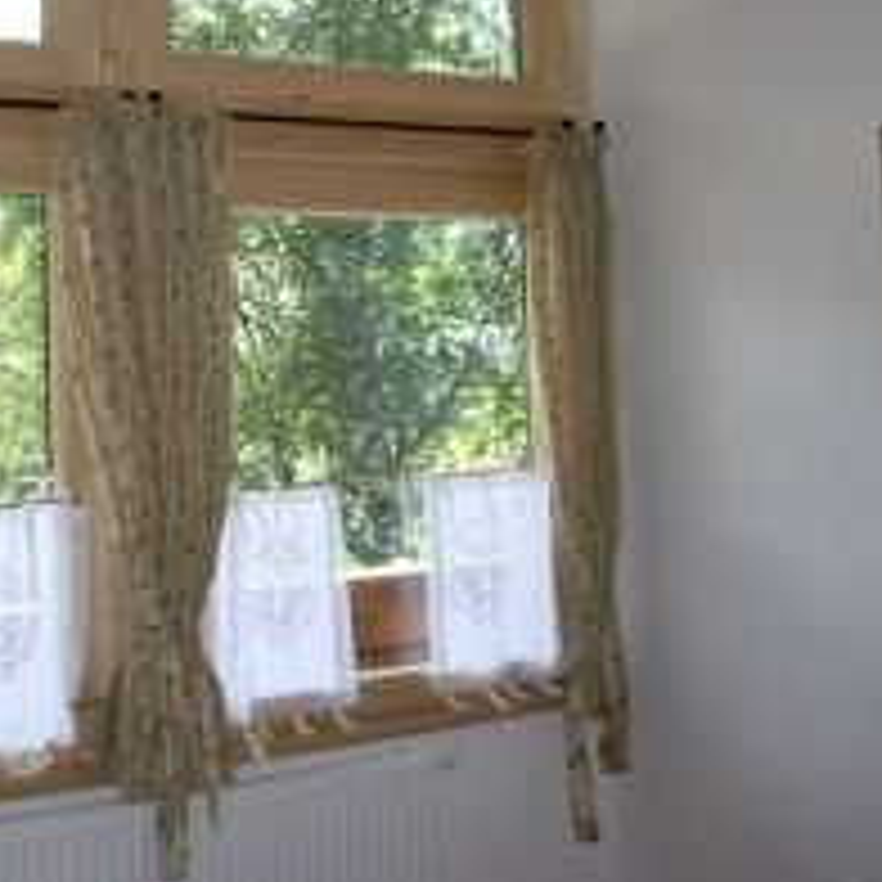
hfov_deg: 27.1
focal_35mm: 63
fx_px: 1816
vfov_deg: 26.9
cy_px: 220
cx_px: 274
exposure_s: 1/160
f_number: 4.3
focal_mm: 5.8
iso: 160
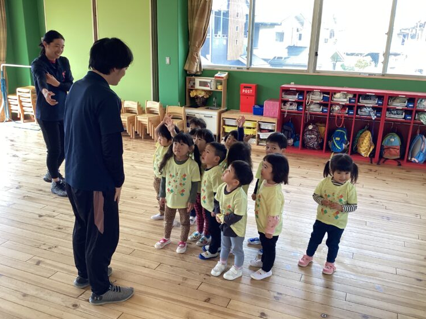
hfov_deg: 56.8
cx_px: 218
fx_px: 394
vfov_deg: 44.2
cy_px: 164
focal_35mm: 32
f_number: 2.4
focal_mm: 3.3
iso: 80
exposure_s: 1/120
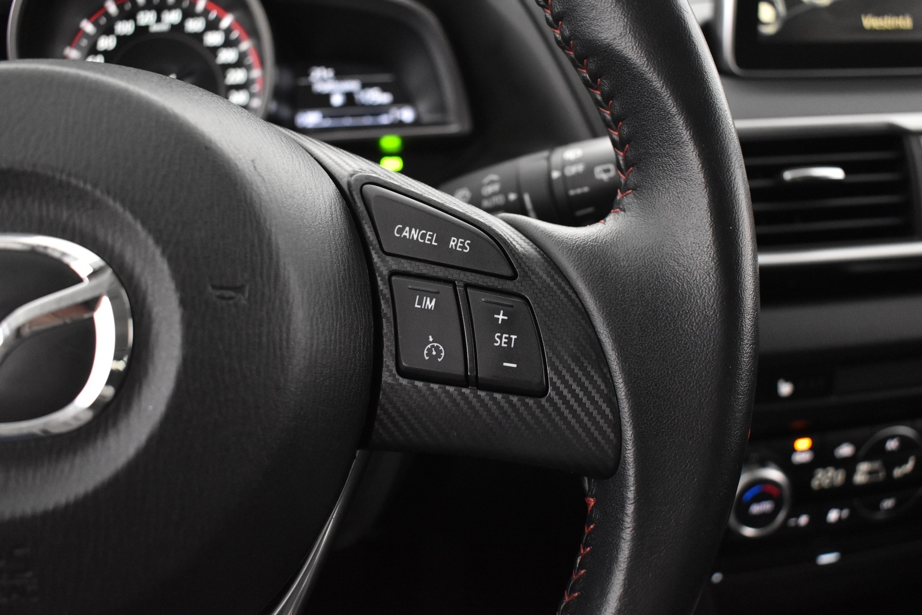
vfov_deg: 38.4
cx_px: 461
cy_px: 308
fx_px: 884
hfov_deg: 55.1
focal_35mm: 34
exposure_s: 1/25
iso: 3200
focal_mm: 23
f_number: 3.8
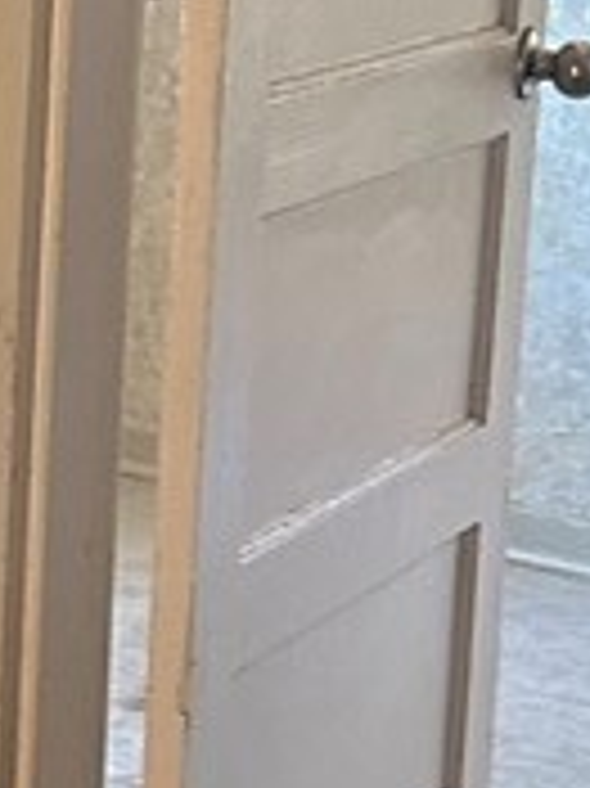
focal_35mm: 152
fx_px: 3458
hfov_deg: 9.5
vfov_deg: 13.0
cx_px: -324
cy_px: 342
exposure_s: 1/60
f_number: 1.5
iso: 250
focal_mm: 5.7
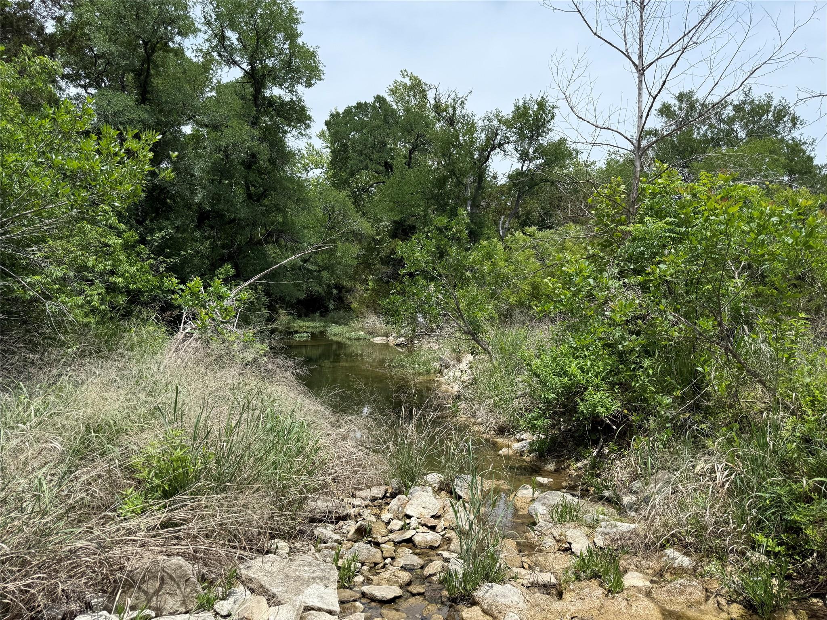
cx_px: 414
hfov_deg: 71.6
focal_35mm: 24
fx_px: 573
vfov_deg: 56.8
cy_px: 310
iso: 80
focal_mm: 6.76
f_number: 1.78
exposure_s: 1/3279
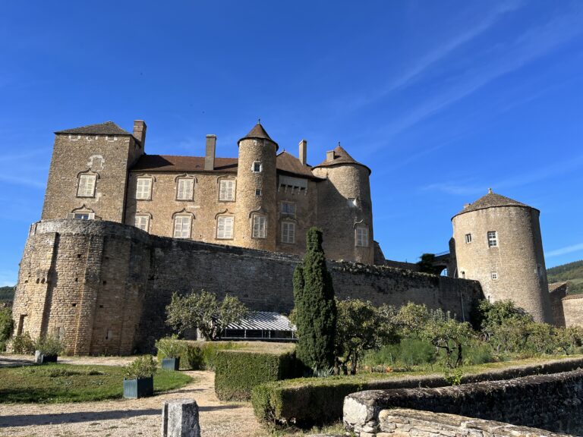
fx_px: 438
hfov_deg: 67.3
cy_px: 218
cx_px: 292
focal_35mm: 26
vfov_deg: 53.1
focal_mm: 5.1
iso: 50
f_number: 1.6
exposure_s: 1/2137
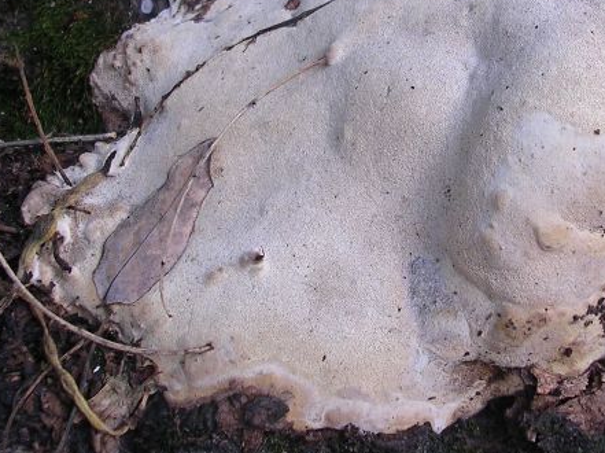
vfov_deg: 20.9
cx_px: 424
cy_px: 62
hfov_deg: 27.9
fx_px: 1205
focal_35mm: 69
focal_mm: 5.8
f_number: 2.8
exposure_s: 1/6.8
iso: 100
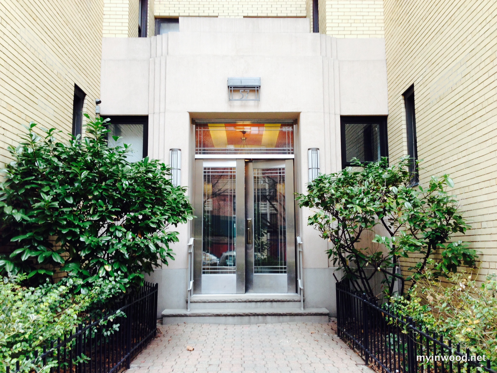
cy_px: 186
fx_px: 474
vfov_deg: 42.9
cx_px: 248
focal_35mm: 33
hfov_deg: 55.4
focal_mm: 4.12
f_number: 2.4
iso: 50
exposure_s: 1/24
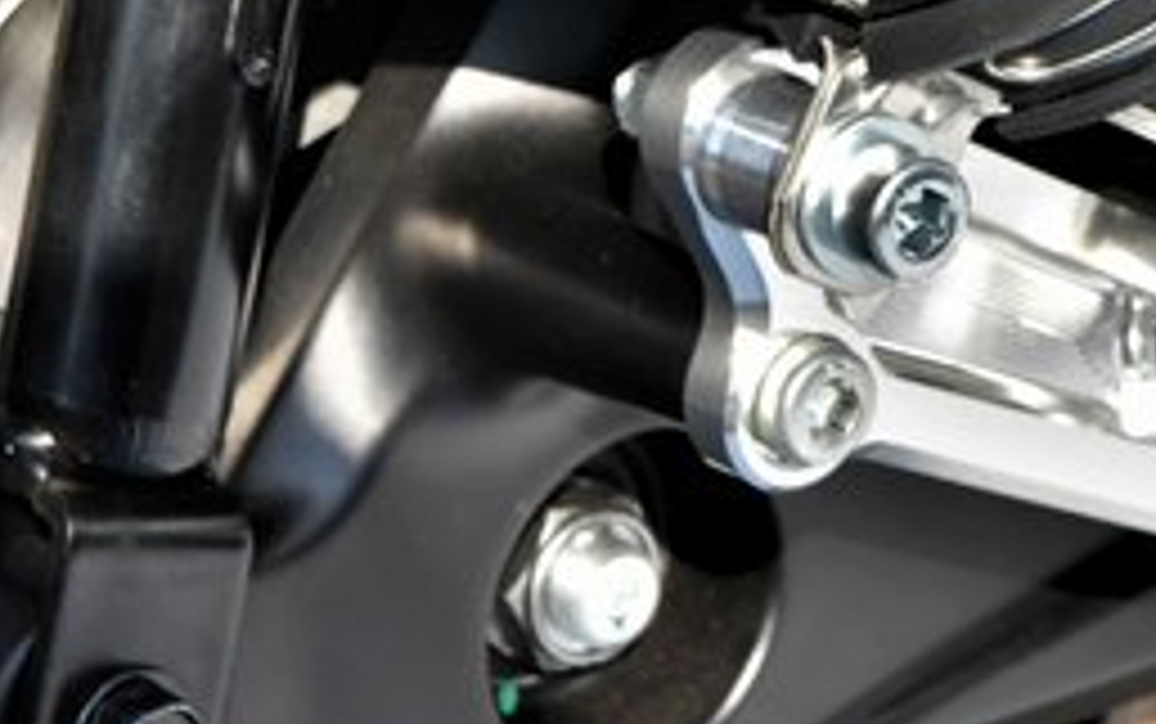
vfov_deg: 5.9
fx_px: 6999
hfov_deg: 9.4
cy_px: -389
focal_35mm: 222
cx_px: 1183
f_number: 14
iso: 640
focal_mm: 70
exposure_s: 1/400
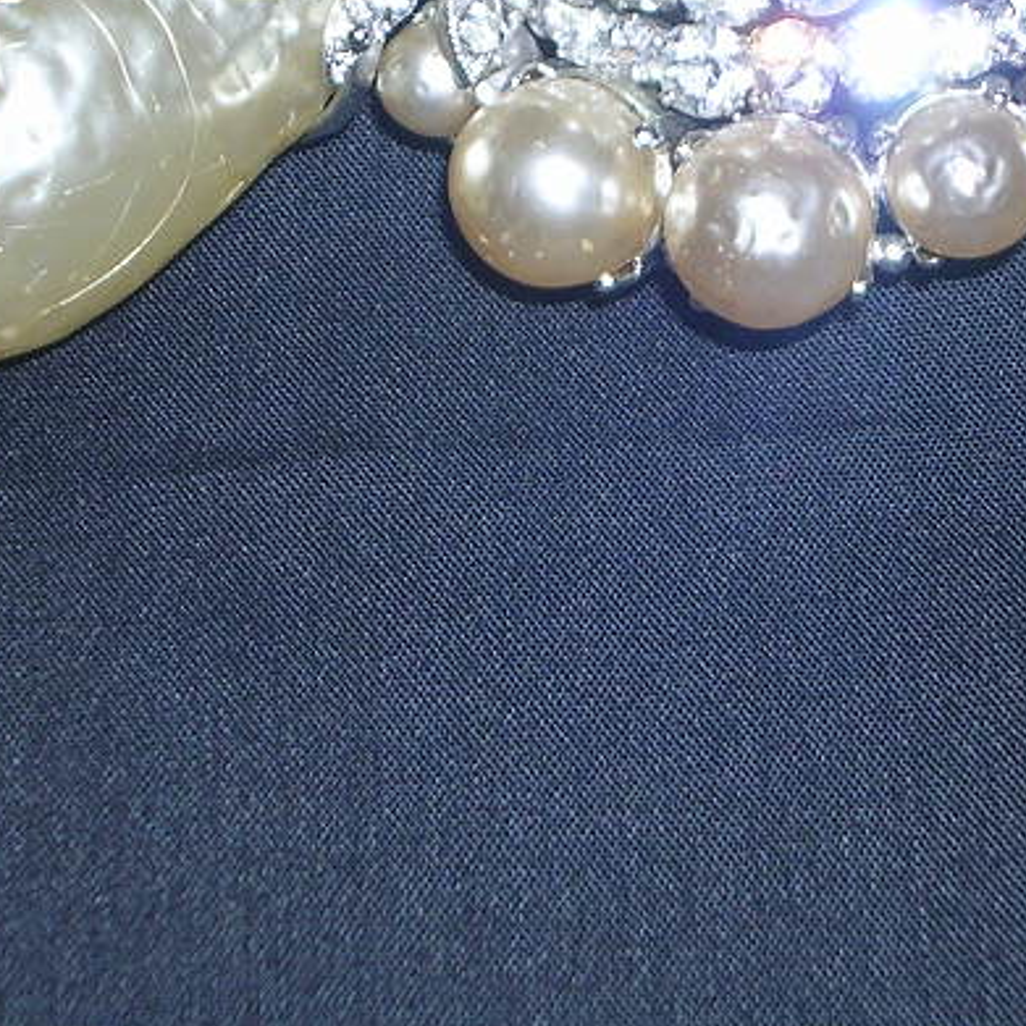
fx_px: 4896
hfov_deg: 12.0
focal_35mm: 146
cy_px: 197
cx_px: 635
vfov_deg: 11.9
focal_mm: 9.6
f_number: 3.5
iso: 50
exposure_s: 1/60.1
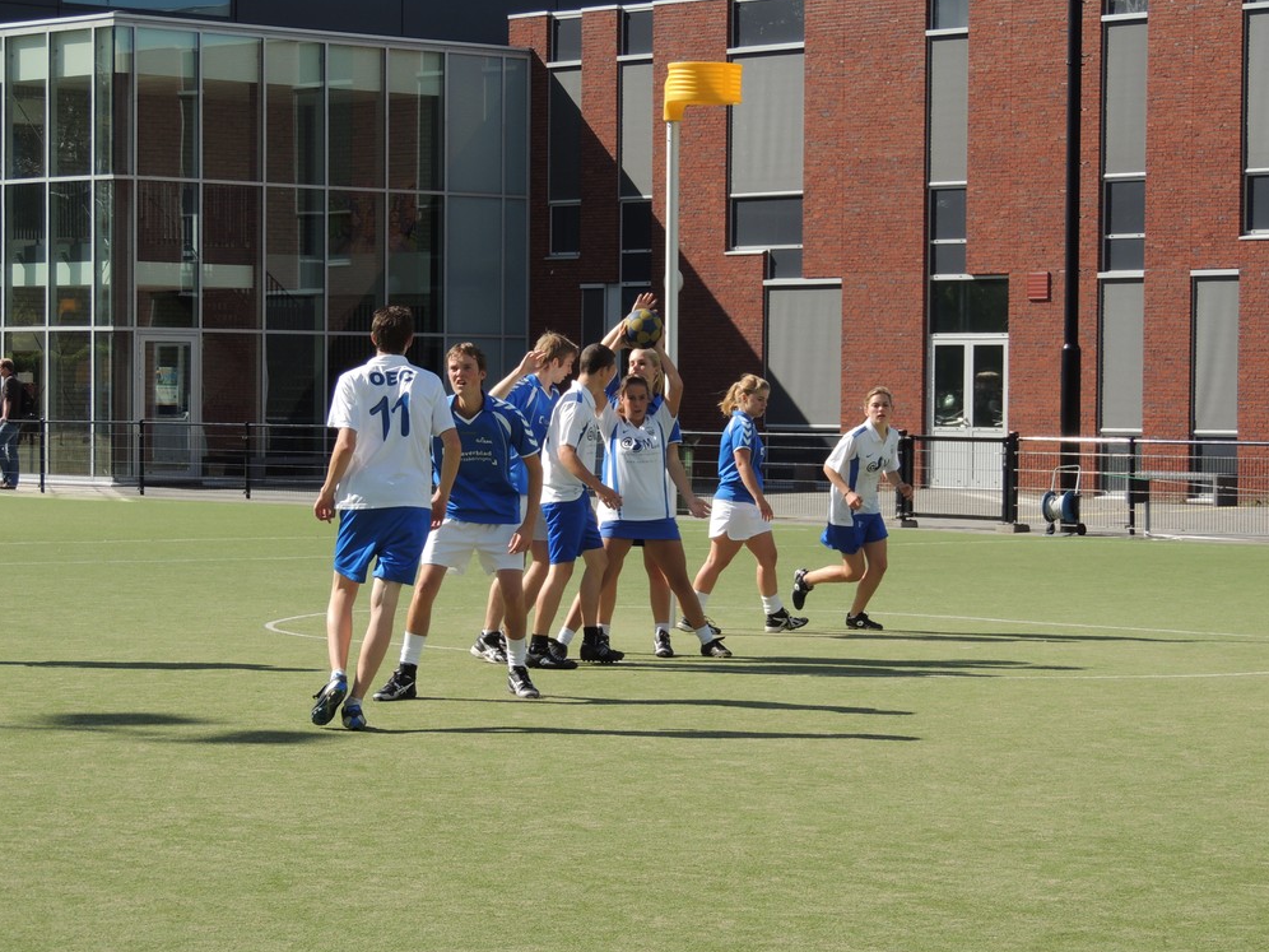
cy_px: 473
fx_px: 3959
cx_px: 624
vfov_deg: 13.7
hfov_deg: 18.2
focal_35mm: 108
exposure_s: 1/640
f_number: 4.2
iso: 100
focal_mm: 18.7
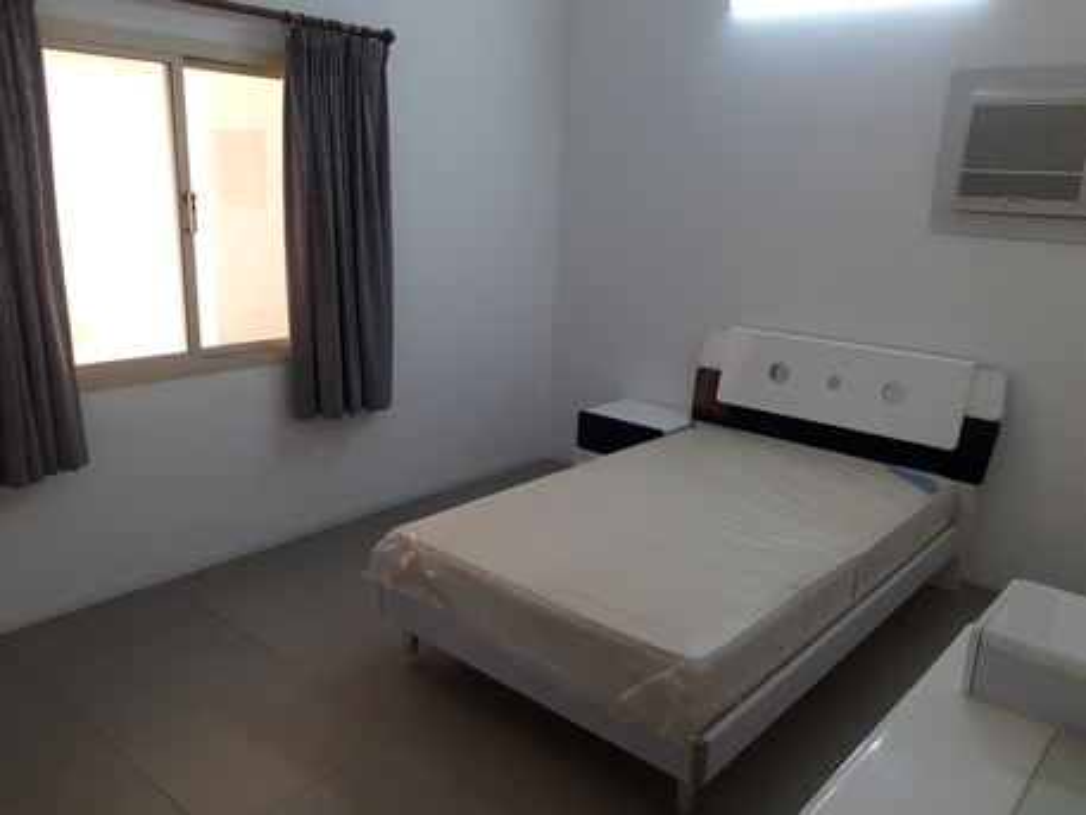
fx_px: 847
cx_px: 543
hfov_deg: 65.3
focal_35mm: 27
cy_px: 408
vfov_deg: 51.4
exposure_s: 1/100
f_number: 1.9
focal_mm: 3.6
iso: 64
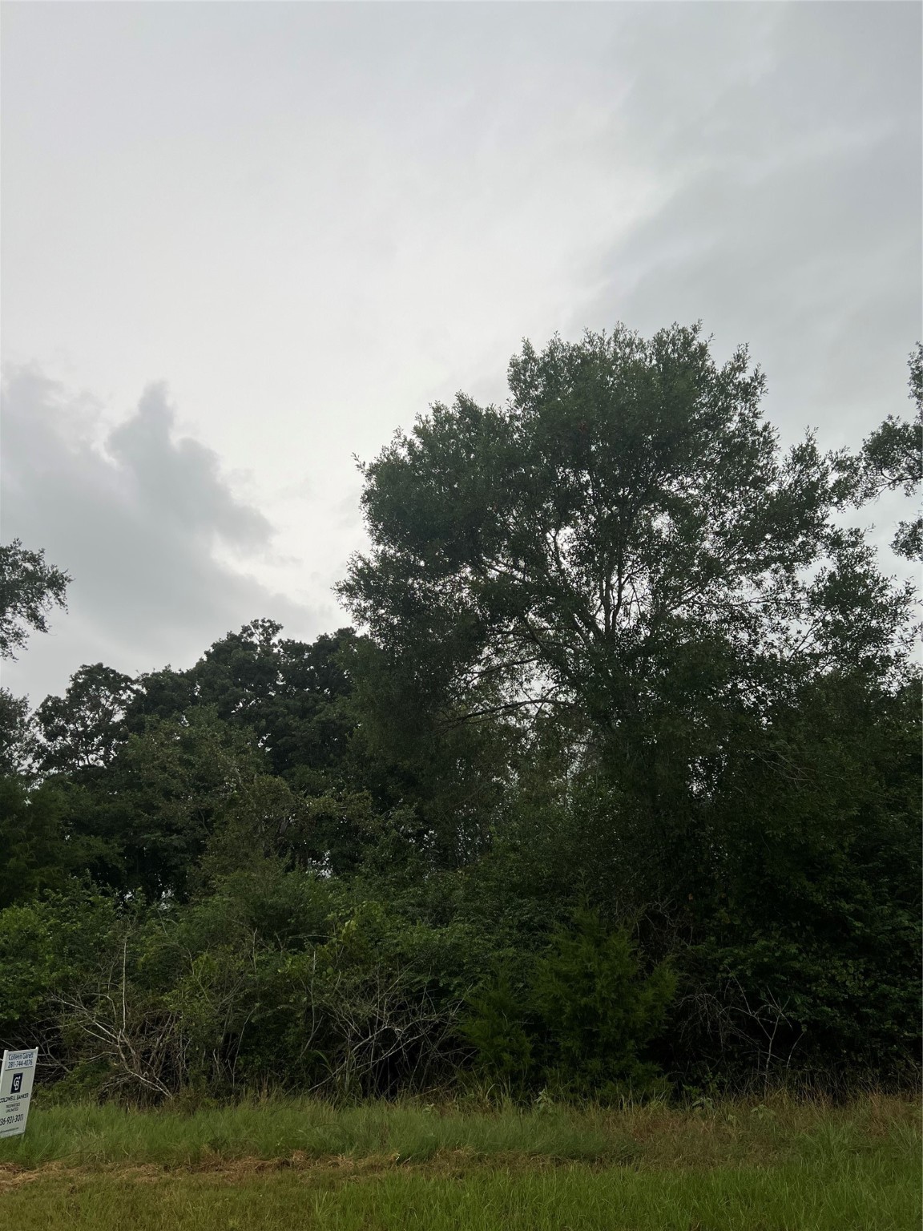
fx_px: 924
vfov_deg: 67.3
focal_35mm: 26
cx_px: 462
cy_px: 616
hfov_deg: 53.1
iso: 40
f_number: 1.5
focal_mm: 5.7
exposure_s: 1/274
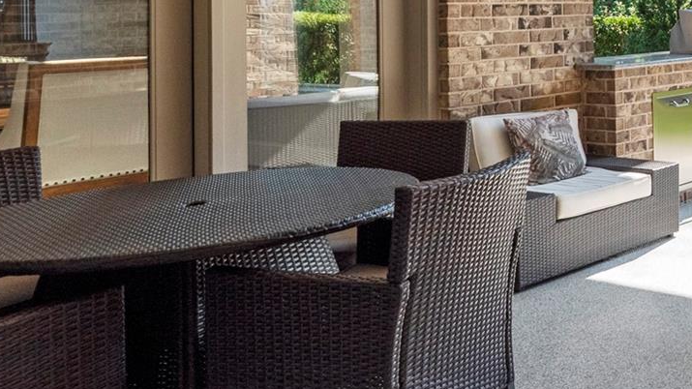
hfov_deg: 36.0
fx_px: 771
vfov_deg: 26.5
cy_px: -21
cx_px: 856
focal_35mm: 42
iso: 800
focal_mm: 14
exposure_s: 1/400
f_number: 8
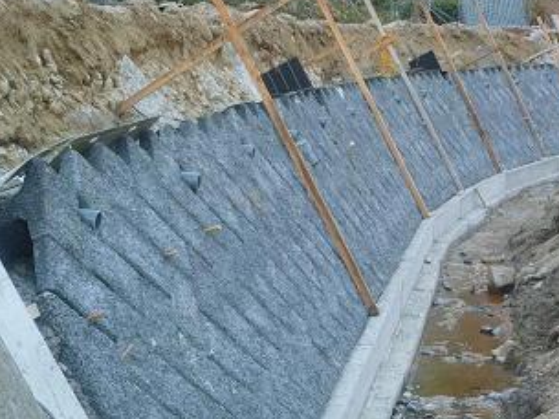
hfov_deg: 25.6
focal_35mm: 76
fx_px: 1228
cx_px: 322
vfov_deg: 19.4
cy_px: 229
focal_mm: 11.6
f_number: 4.8
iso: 400
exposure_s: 1/50
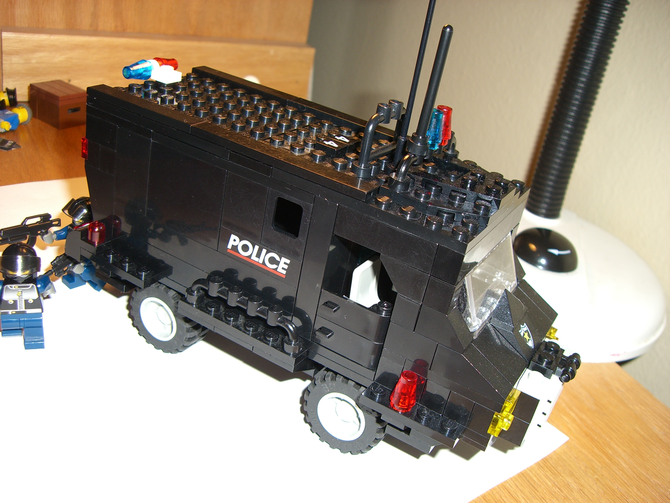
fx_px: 735
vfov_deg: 37.7
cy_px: 252
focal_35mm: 38
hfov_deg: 49.0
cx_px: 335
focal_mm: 6.2
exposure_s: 1/60
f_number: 2.7
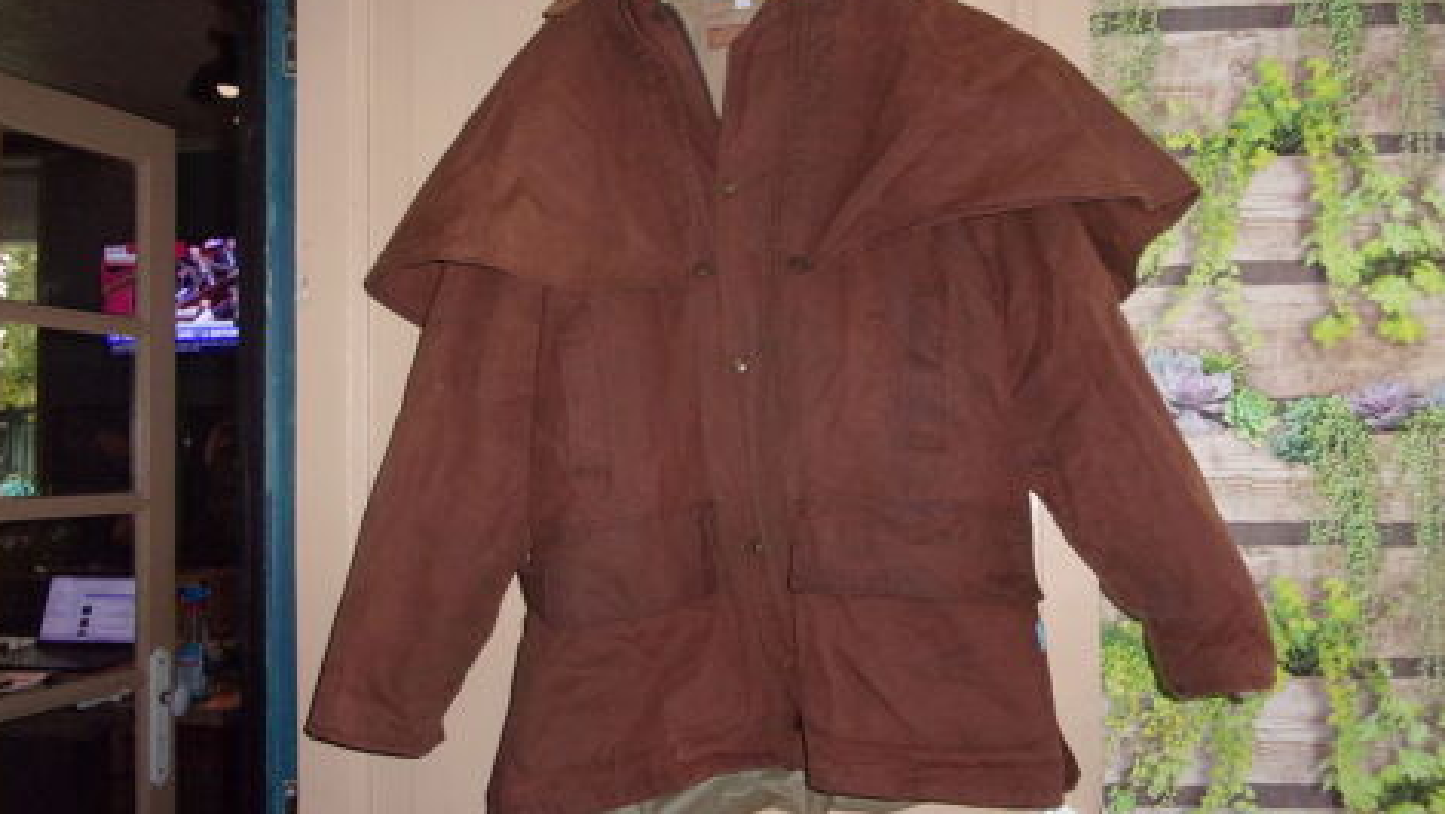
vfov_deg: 37.8
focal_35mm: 31
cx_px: 713
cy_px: 410
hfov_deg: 62.6
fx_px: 1188
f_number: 3.9
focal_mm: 5.1
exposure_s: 1/34
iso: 250
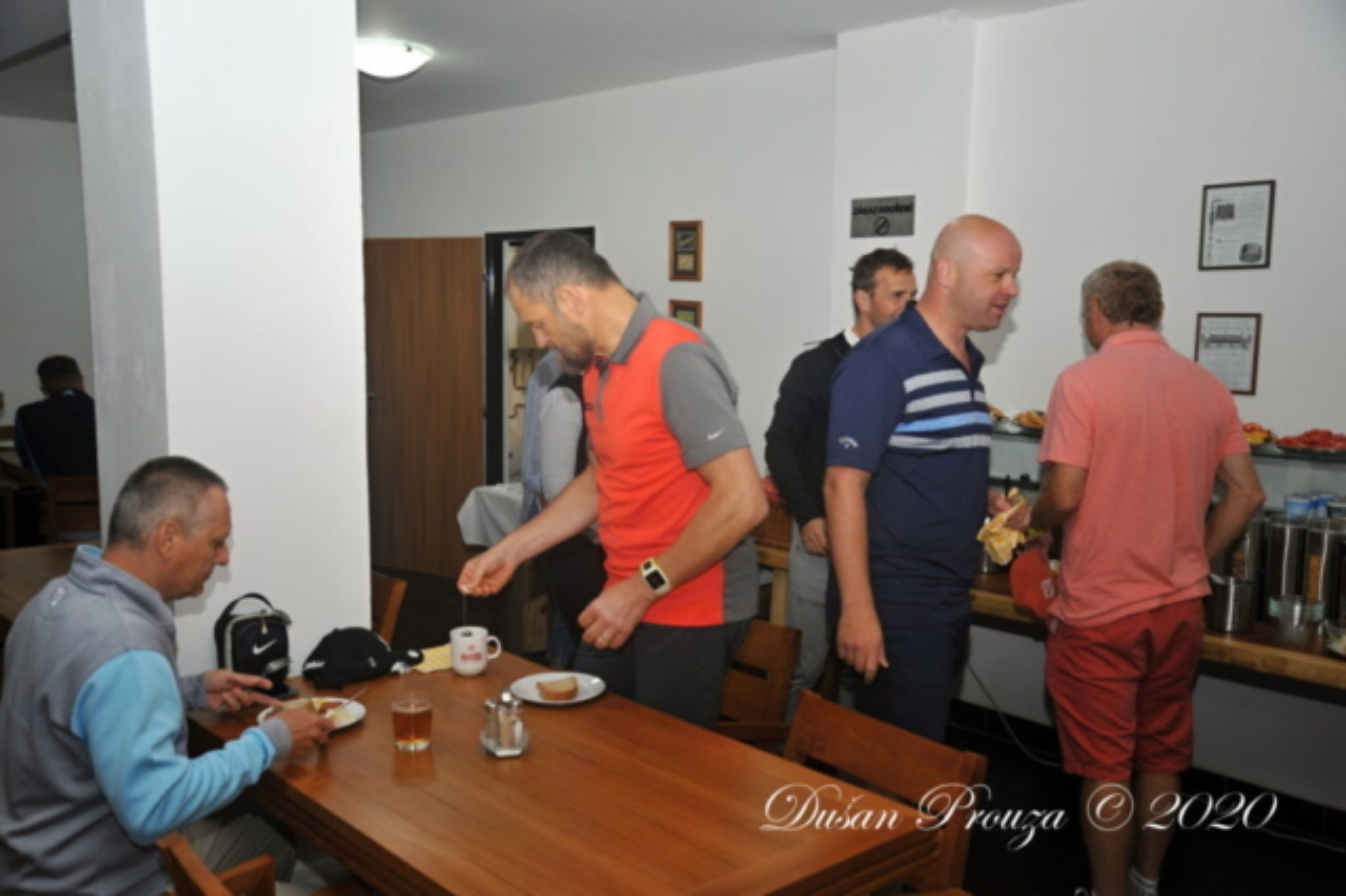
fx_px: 1271
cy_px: 448
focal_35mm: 34
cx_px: 673
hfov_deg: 55.8
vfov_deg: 38.8
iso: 400
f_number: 4.5
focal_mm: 34
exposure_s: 1/125
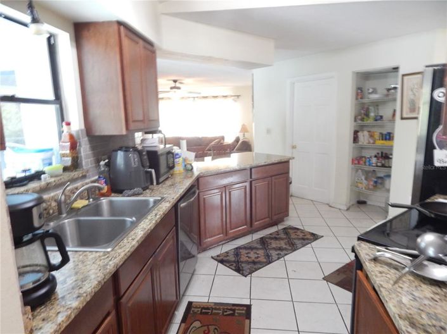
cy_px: 167
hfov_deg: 74.0
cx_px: 224
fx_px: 297
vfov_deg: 58.8
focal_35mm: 23
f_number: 3
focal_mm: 4
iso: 400
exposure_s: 1/10
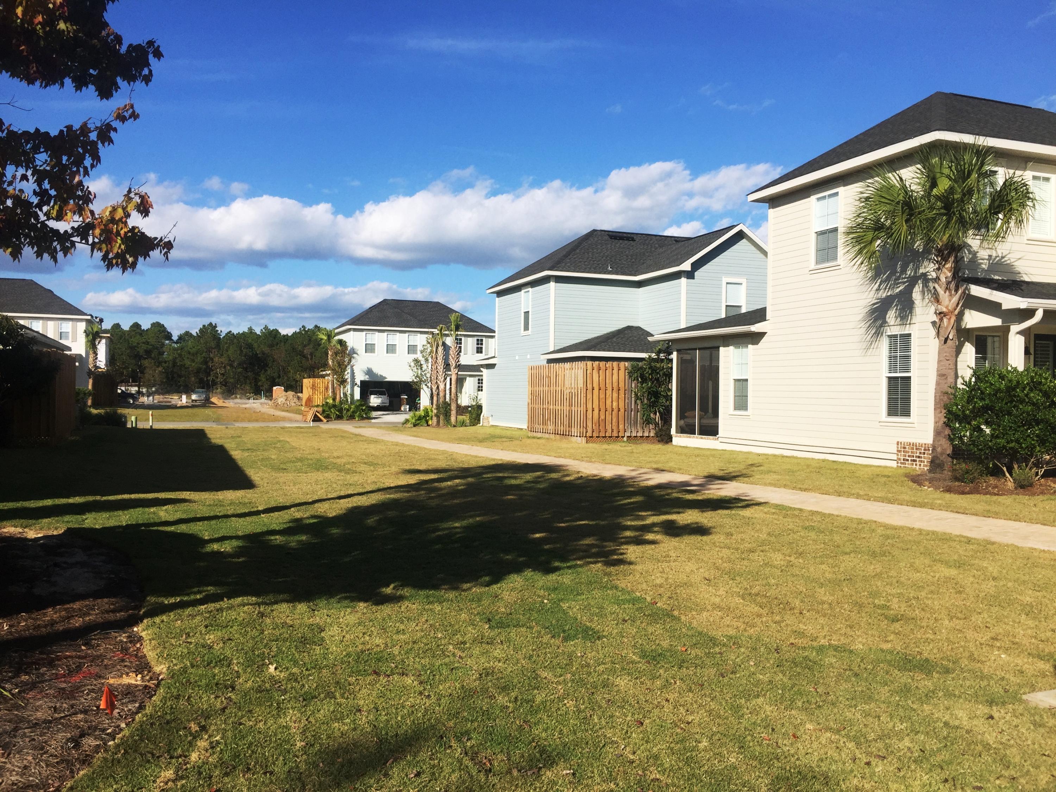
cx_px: 528
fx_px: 885
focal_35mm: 29
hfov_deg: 61.7
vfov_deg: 48.2
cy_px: 396
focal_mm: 4.15
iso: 32
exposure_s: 1/3049
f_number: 2.2
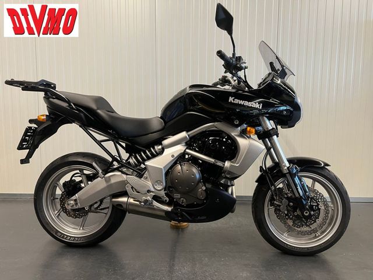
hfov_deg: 67.3
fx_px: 280
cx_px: 186
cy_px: 140
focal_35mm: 26
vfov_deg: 53.1
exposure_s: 1/50
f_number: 1.5
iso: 80
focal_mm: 5.7
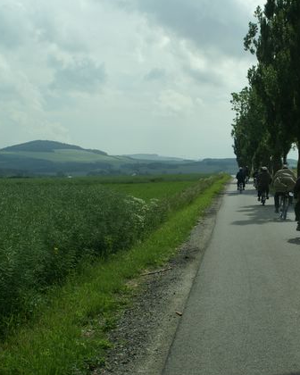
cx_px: 262
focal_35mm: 60
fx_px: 666
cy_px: 188
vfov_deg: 31.5
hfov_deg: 24.7
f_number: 9.5
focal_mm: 28
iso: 200
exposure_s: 1/750
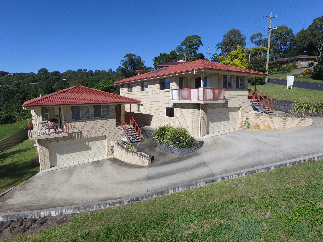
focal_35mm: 20
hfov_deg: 81.7
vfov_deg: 66.0
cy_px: 121
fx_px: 187
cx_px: 162
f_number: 2.8
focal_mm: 3.61
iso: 100
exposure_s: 1/1395
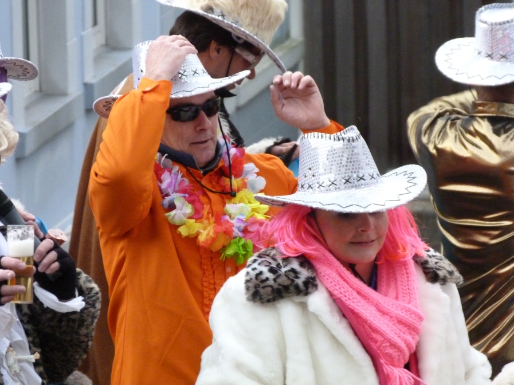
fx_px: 3948
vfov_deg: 5.6
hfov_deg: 7.4
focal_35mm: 266
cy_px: 192
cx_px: 257
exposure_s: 1/100
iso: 800
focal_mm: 47.7
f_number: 4
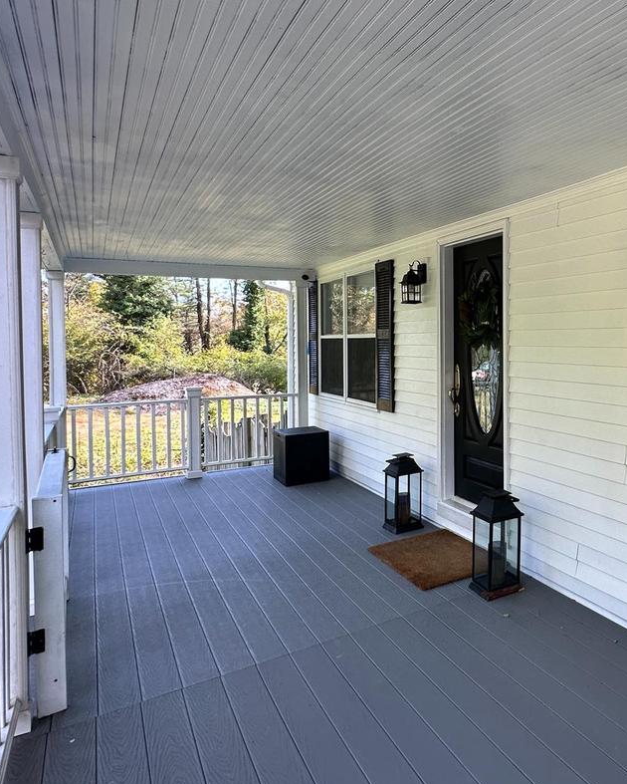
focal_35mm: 25
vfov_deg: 67.9
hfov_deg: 49.1
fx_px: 580
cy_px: 347
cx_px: 591
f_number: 2.2
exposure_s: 1/153
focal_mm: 2.22
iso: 40
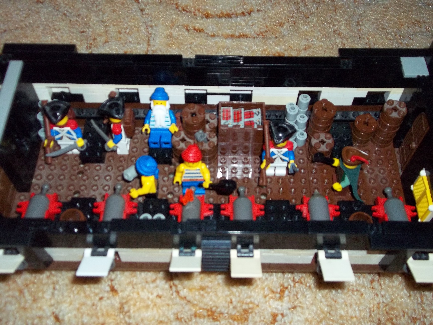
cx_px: 216
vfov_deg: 36.0
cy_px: 162
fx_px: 500
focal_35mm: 40
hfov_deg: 46.8
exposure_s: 1/40
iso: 160
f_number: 3.2
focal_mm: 7.1
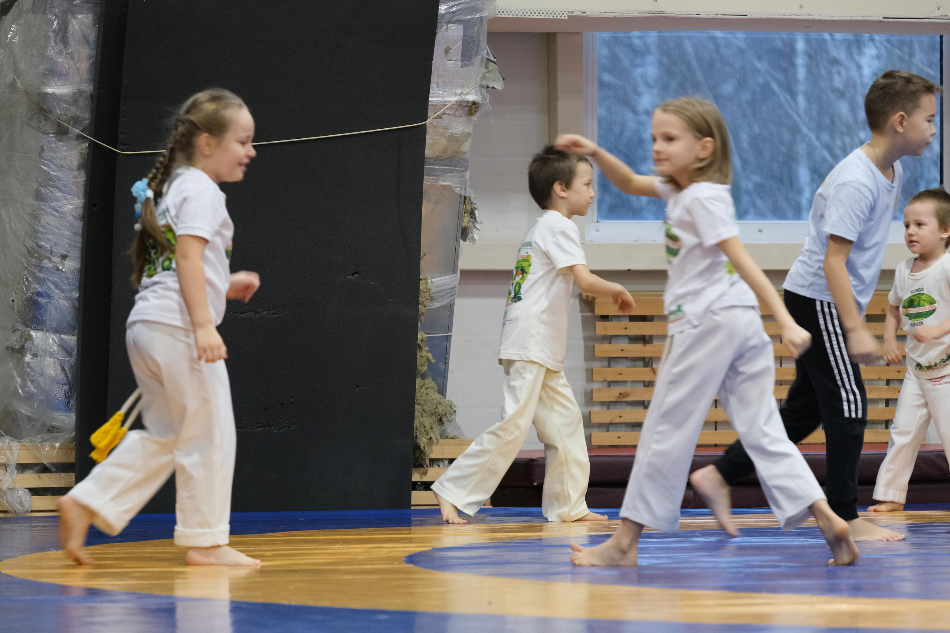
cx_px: 475
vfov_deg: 6.5
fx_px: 5594
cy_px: 316
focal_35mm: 212
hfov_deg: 9.7
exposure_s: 1/75
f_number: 4.4
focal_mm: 141.3
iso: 1600
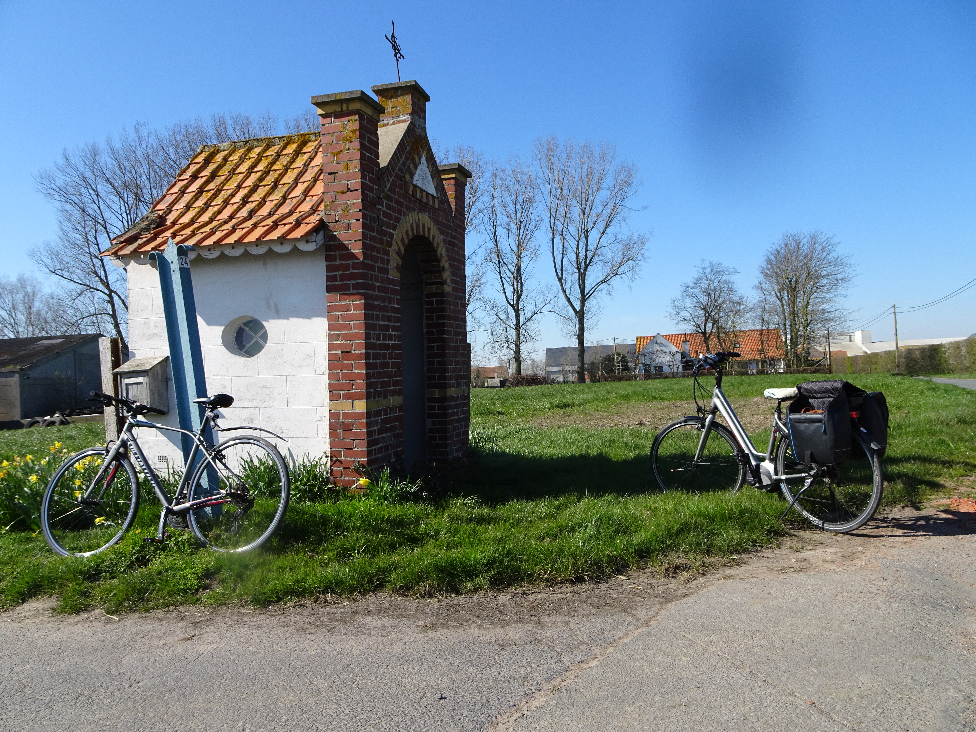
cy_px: 366
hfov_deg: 71.6
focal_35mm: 24
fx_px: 677
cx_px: 488
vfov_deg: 56.8
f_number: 3.5
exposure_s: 1/800
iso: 80
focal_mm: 4.1
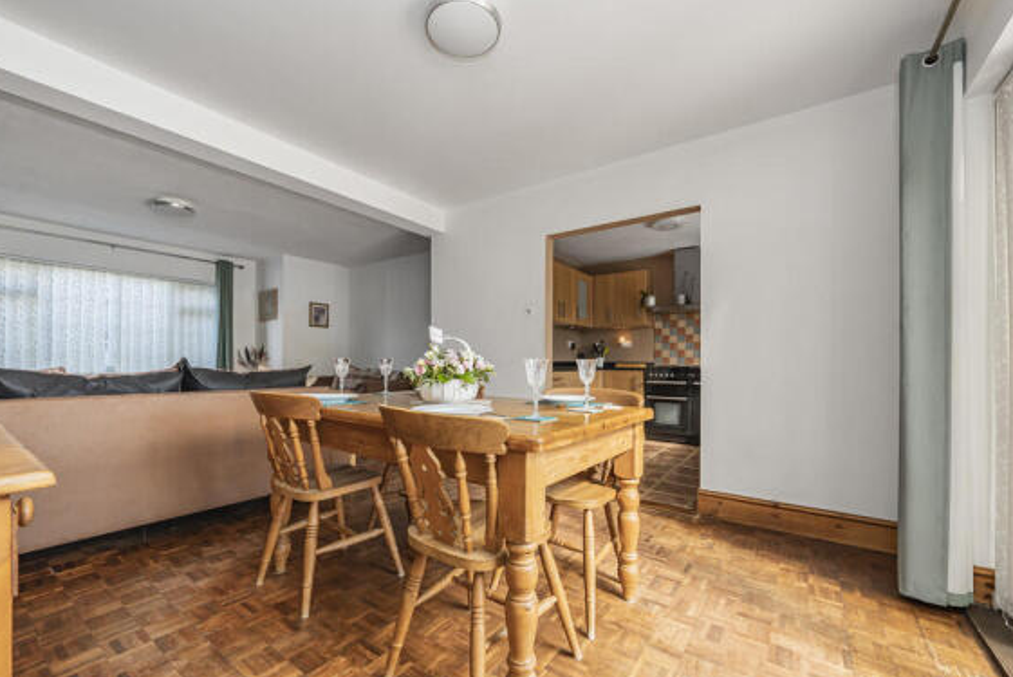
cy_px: 391
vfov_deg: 80.7
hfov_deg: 104.2
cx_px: 510
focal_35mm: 14
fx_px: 394
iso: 320
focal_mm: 12
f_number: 9
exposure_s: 1/30
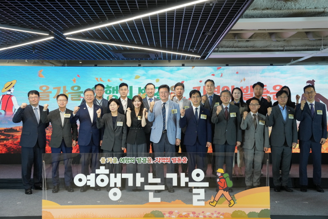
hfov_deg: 43.6
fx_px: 410
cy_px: 110
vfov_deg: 29.9
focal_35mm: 45
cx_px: 164
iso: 2000
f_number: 5.6
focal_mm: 45
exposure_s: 1/250
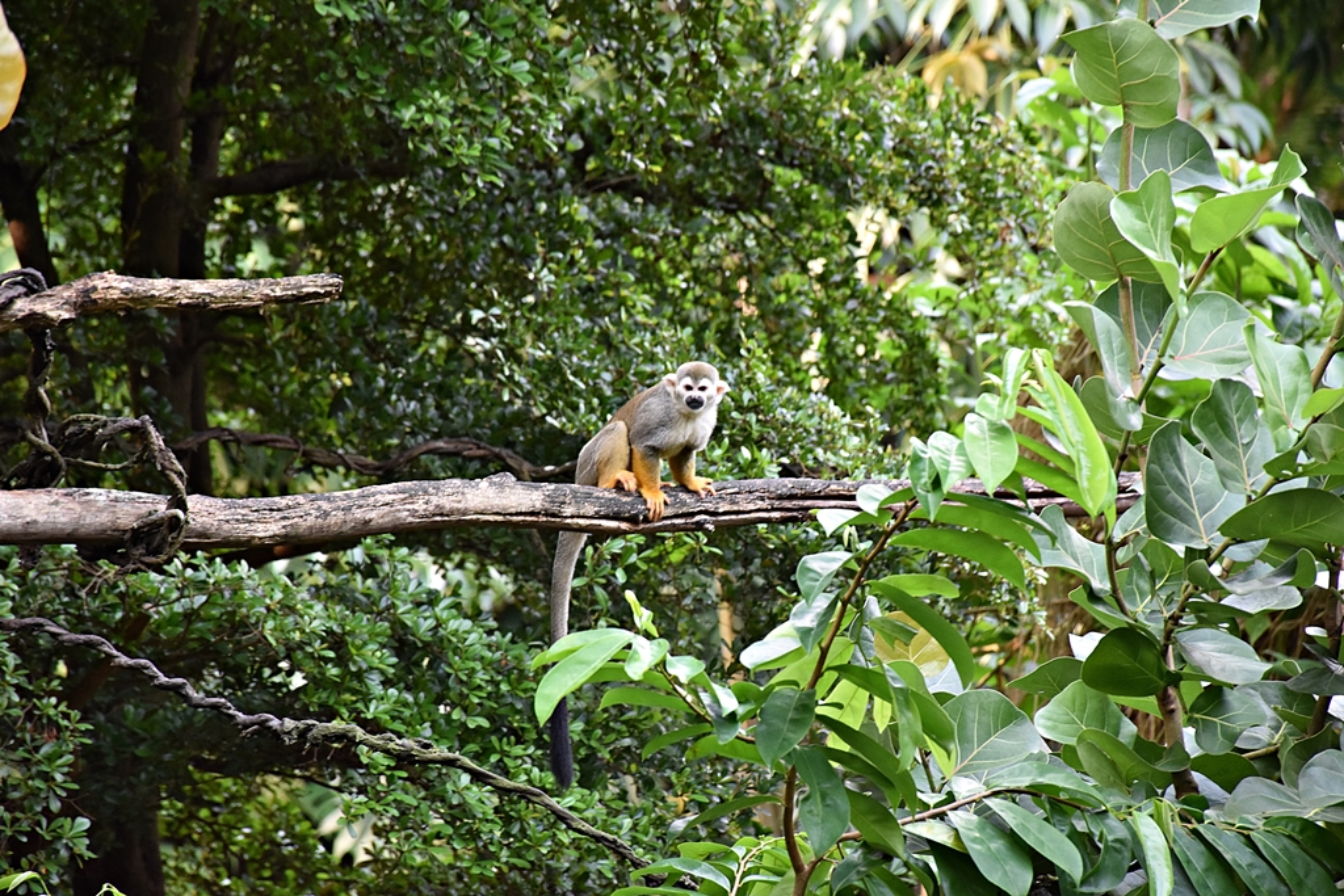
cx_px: 672
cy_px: 448
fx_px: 7841
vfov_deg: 6.5
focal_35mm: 210
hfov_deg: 9.8
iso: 1250
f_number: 5.6
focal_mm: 140
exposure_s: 1/125
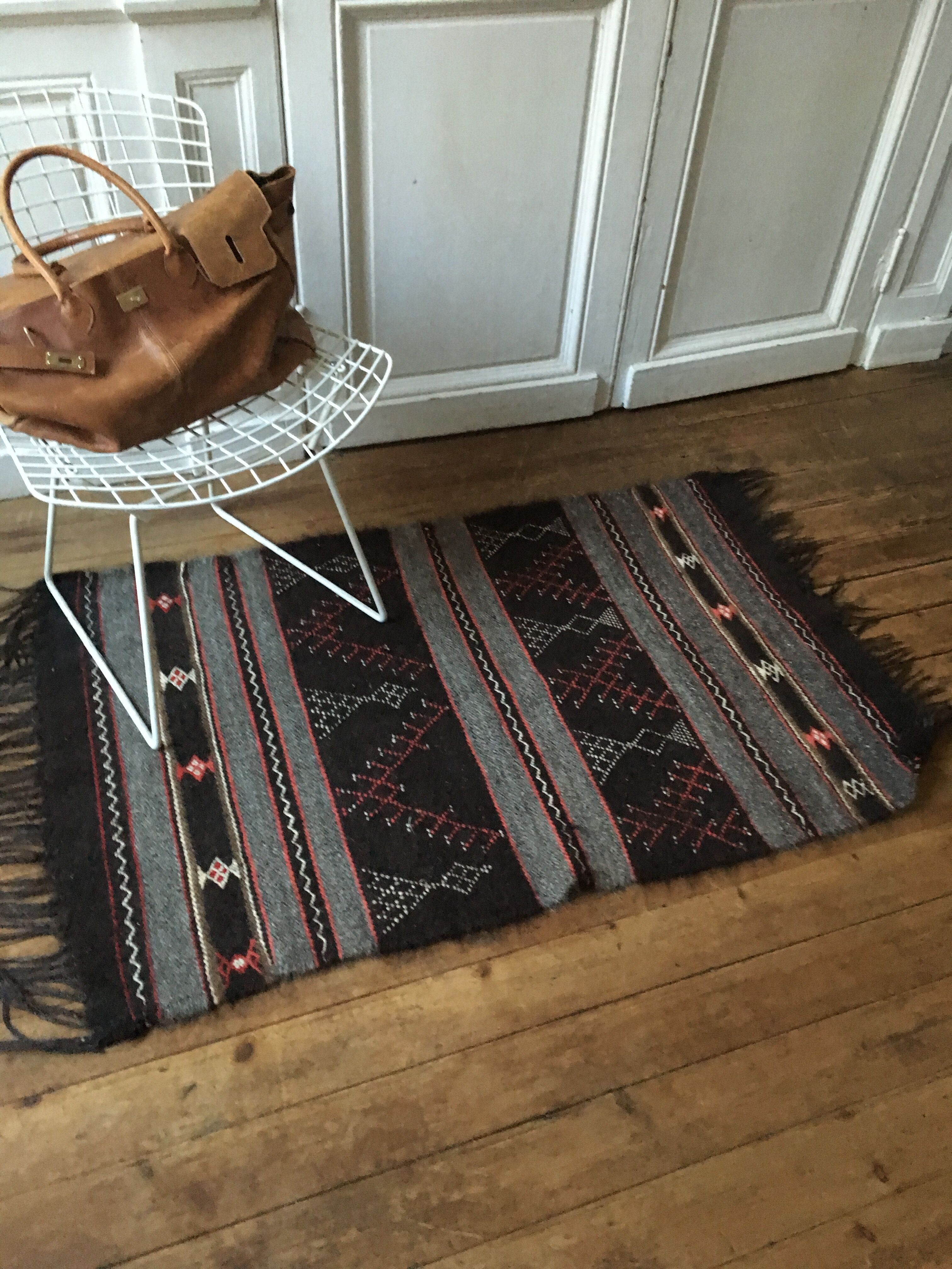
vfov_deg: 61.7
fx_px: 1063
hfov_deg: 48.2
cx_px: 476
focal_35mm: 29
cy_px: 634
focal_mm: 4.15
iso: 250
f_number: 2.2
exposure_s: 1/17
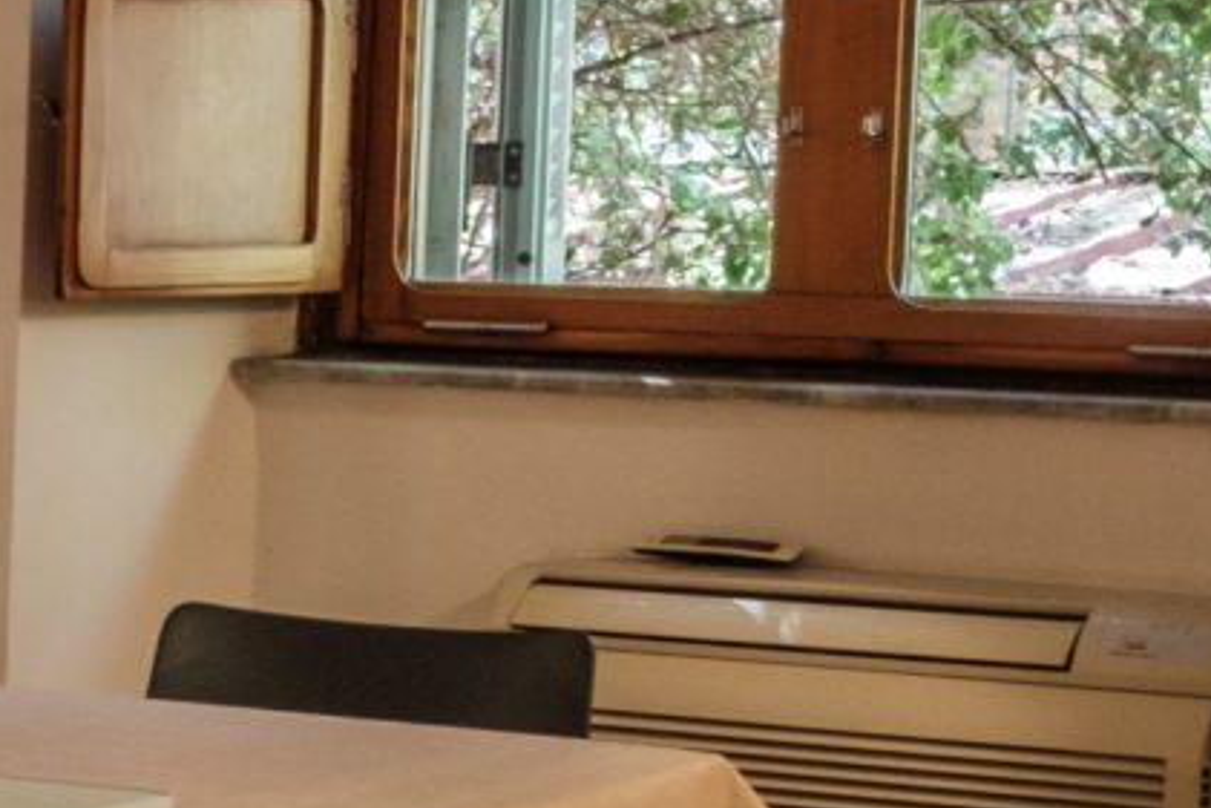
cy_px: 720
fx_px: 4913
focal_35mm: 146
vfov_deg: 9.4
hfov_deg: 11.1
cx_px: -1982
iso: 320
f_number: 13
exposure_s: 1/2
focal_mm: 16
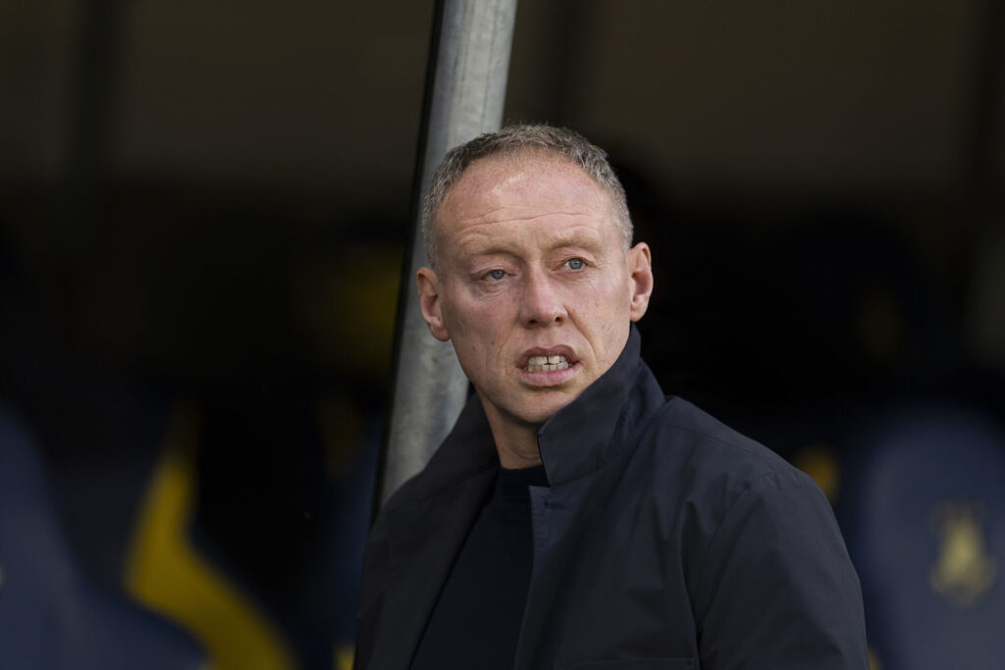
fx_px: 11167
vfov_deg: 3.4
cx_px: 502
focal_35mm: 400
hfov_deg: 5.2
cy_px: 335
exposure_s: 1/200
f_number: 2.8
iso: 400
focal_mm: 400
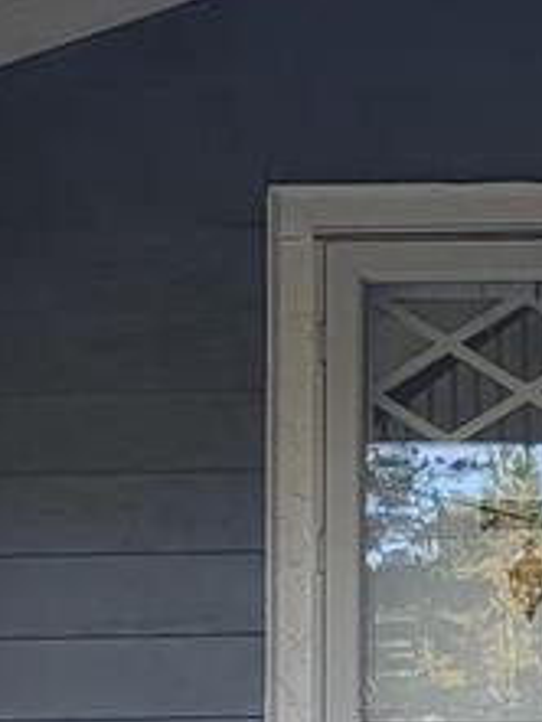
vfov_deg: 11.3
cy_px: 441
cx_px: 509
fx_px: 3629
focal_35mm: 174
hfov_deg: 8.5
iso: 25
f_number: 1.8
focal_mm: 7
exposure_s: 1/120
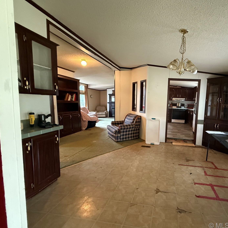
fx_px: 127
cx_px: 152
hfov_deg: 81.1
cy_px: 115
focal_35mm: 17
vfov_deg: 84.0
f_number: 2.2
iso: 1000
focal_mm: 2.22
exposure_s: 1/60
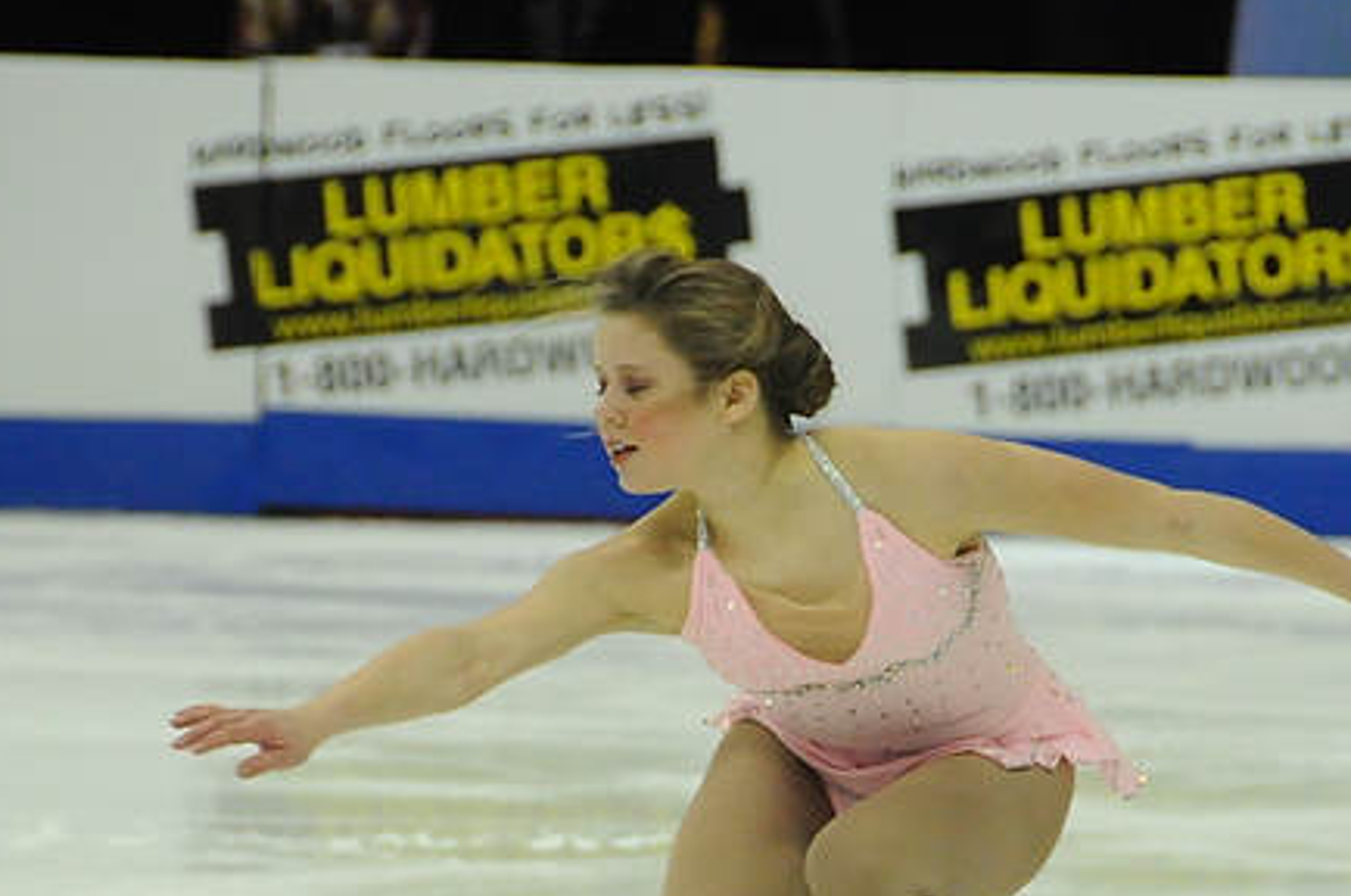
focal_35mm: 470
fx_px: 17612
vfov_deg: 2.9
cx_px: 781
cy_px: 764
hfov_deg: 4.4
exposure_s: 1/1000
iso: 3200
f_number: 5.6
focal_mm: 170
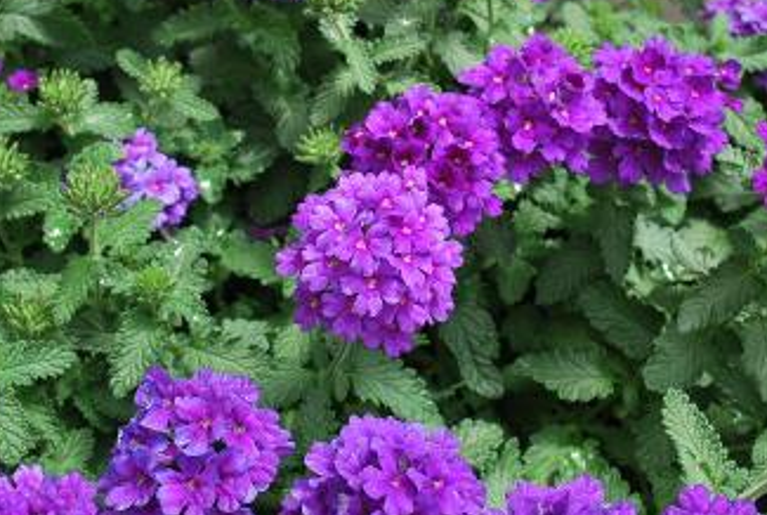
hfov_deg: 33.9
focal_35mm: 59
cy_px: 206
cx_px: 382
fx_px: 1259
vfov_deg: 23.1
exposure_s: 1/60
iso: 200
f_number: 7.1
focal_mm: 32
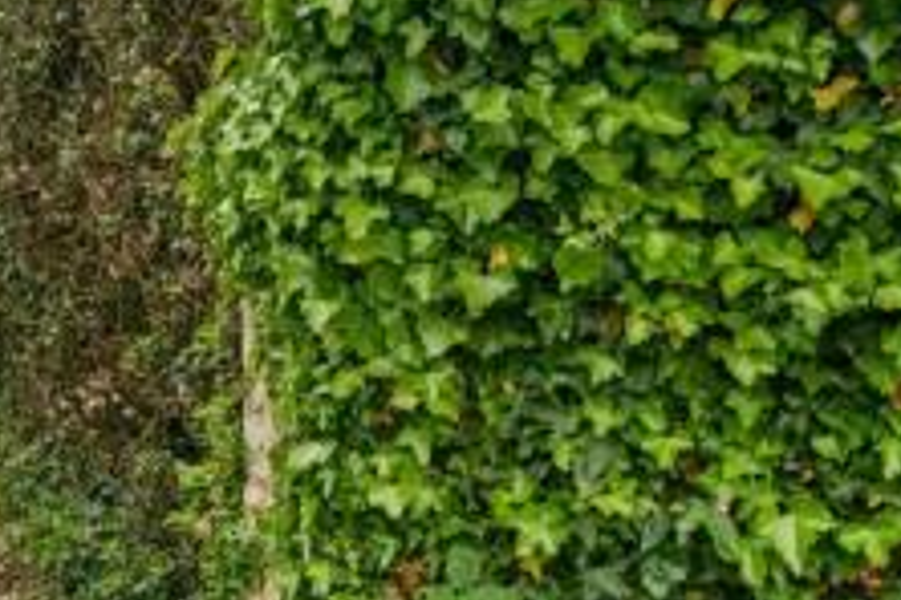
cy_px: 193
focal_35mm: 62
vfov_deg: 21.8
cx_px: 67
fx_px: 1552
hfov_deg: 30.7
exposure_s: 1/320
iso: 400
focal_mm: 14
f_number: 8
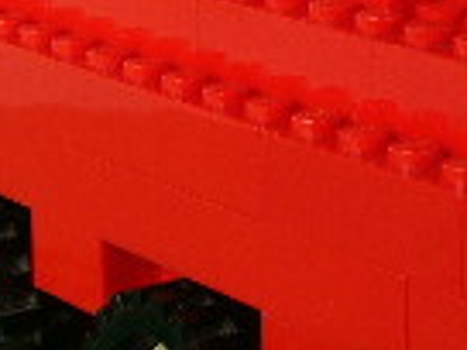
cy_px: -34
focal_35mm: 170
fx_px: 2293
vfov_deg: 8.7
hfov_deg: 11.4
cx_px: 553
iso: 50
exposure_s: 1/60
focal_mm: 6
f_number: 2.8
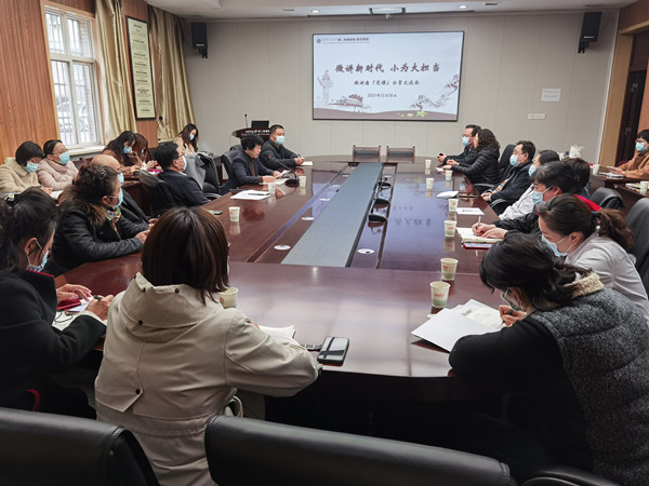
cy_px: 243
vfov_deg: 51.4
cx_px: 324
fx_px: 506
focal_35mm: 27
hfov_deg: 65.3
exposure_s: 1/50
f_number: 1.9
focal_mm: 6.71
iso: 64
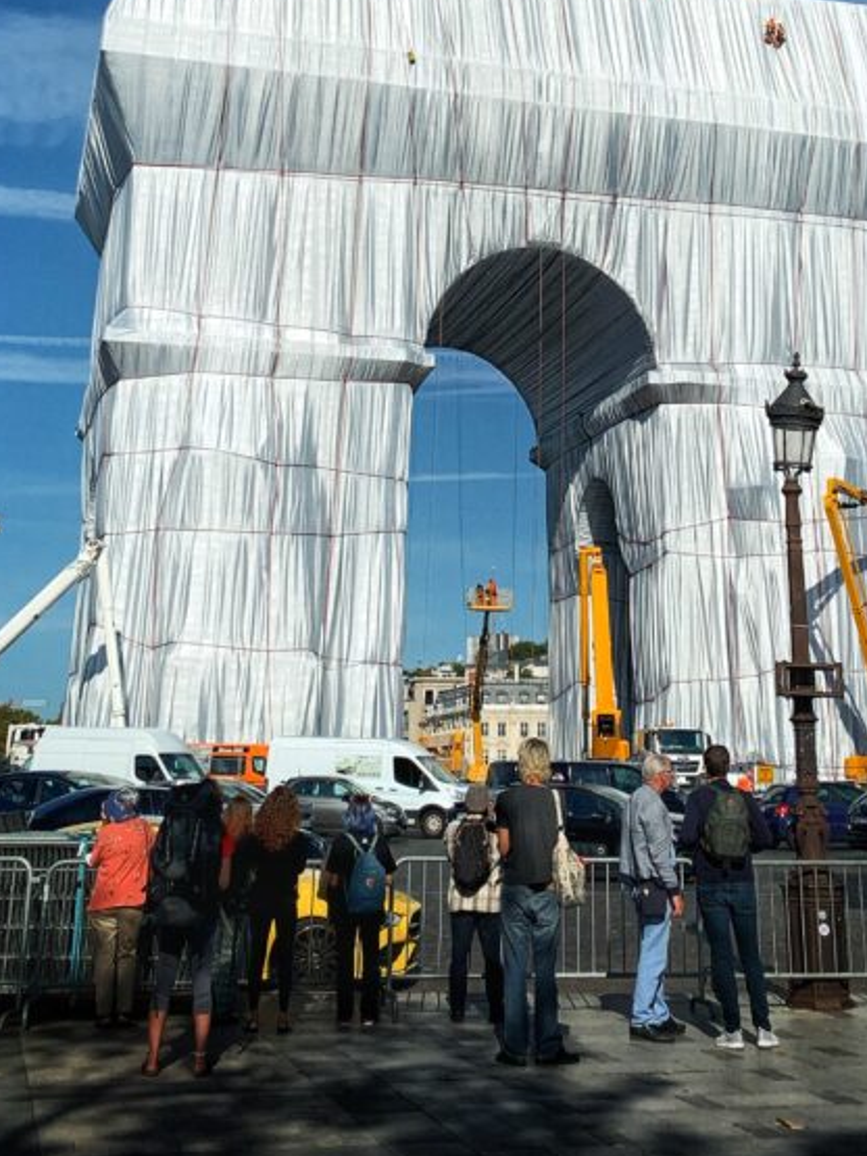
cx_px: 509
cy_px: 135
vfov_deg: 37.3
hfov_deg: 30.2
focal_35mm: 48
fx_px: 1604
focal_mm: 4.25
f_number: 1.8
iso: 25
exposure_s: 1/4673
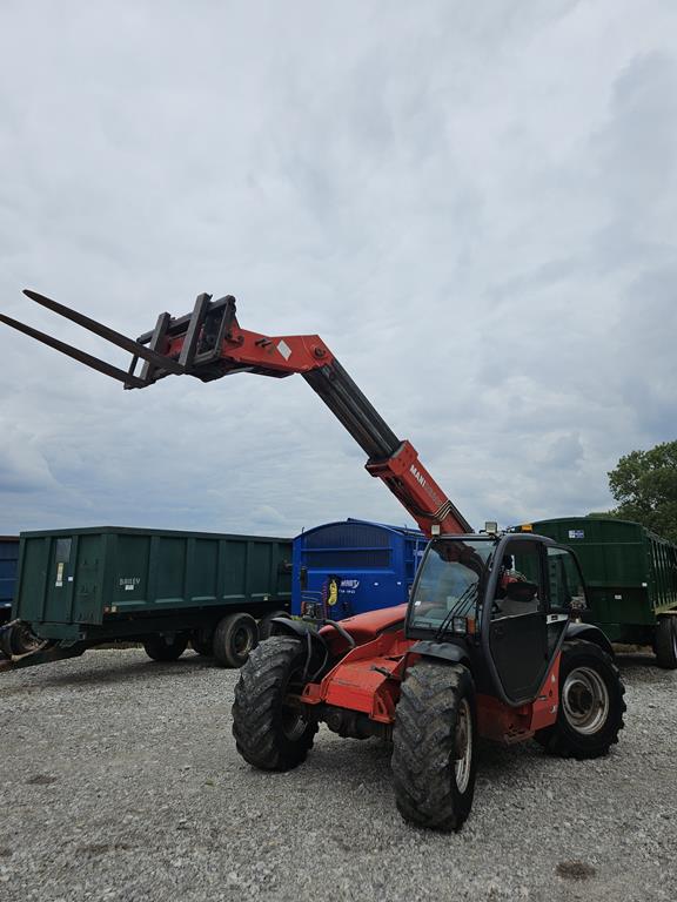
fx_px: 600
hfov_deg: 58.9
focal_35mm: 23
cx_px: 338
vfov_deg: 73.9
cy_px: 451
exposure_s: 1/2993
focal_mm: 5.4
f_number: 1.8
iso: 25
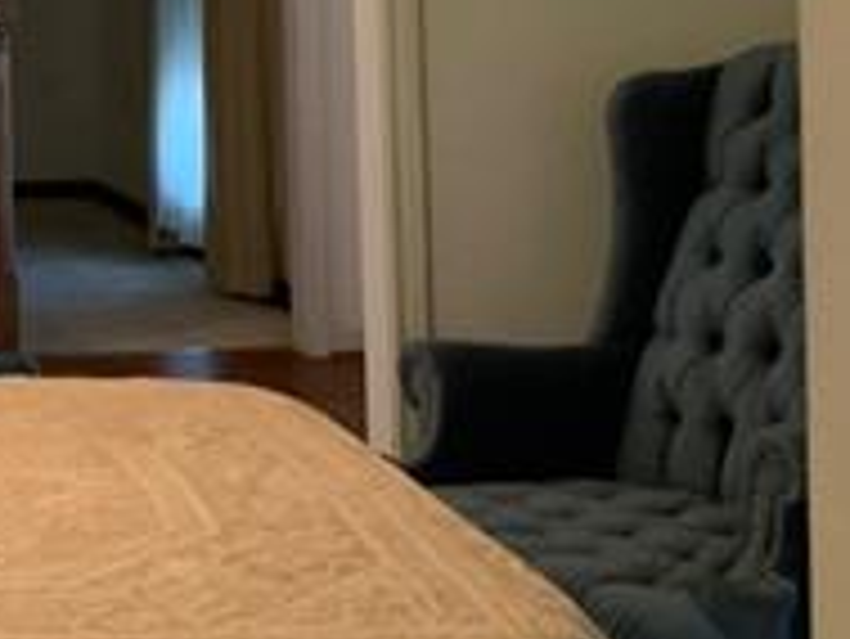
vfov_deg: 14.7
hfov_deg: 18.0
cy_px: -81
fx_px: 2408
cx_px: -391
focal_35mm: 98
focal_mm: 3
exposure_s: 1/60
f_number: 1.8
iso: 250
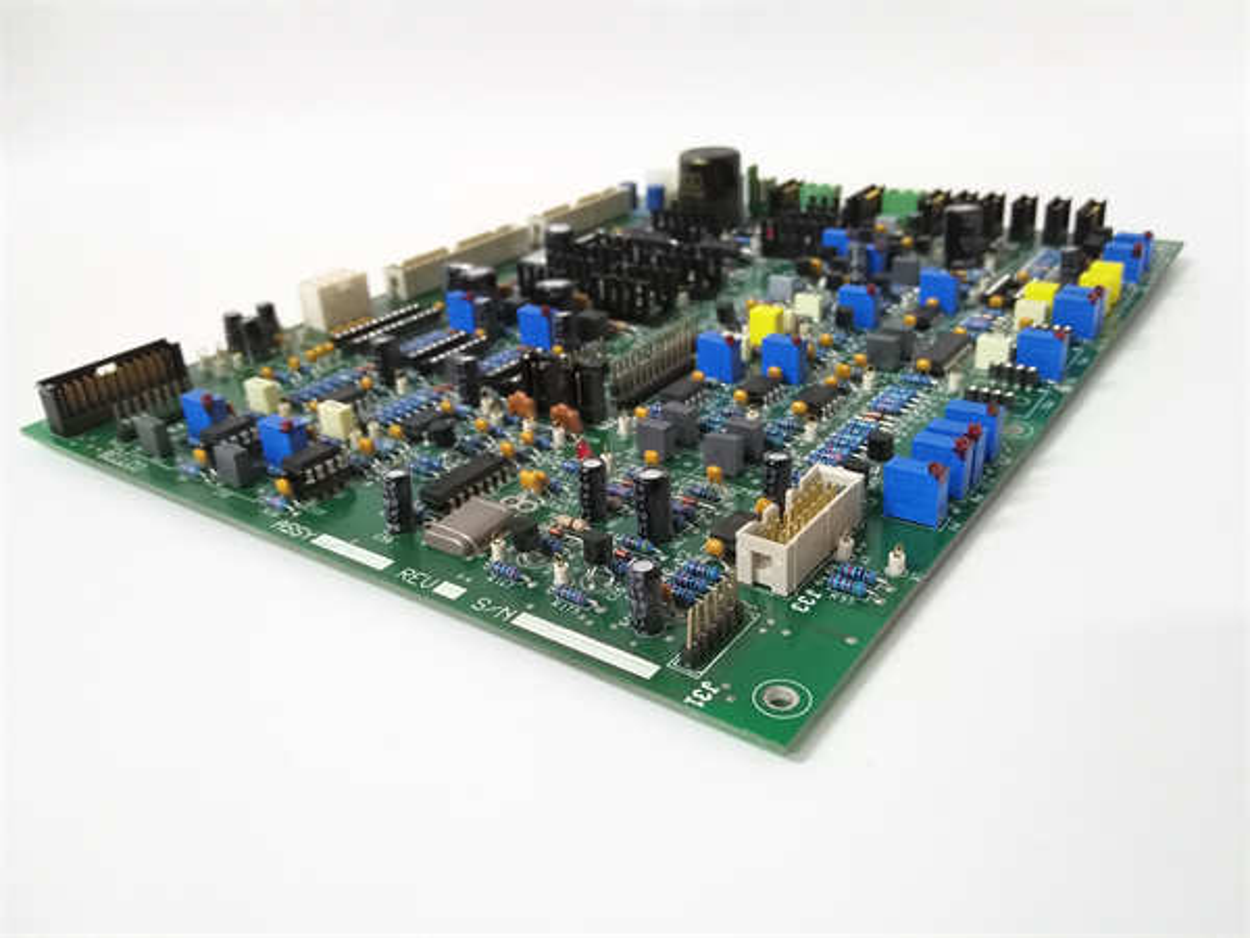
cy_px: 469
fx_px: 939
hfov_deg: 67.3
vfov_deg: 53.1
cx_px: 625
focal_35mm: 26
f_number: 1.8
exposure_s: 1/30
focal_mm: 3.63
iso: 381
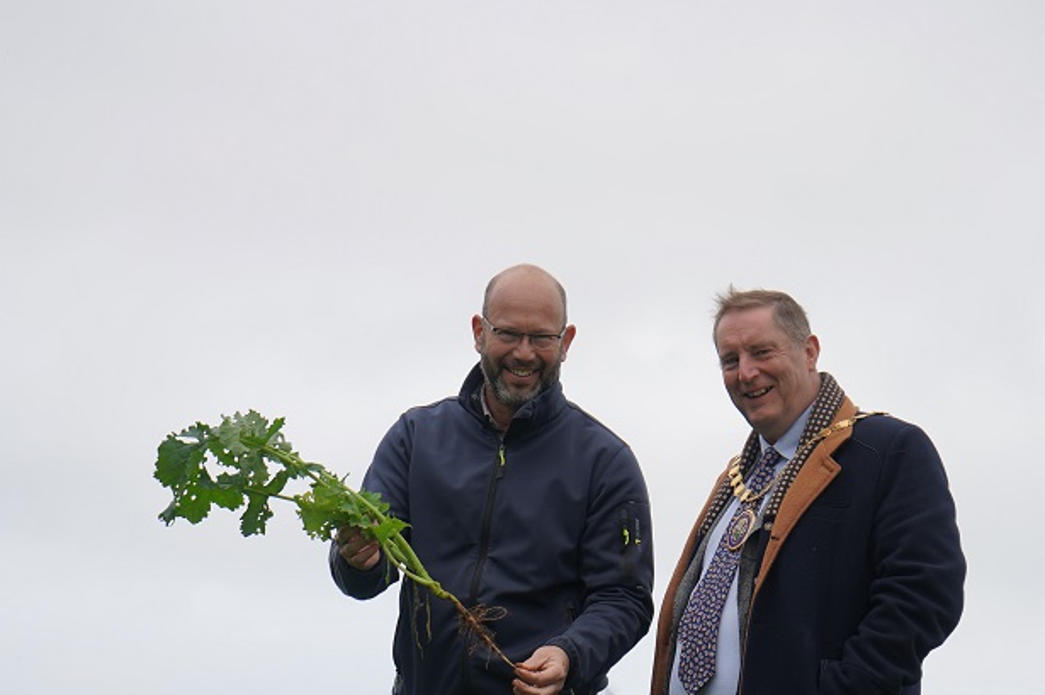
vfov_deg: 12.5
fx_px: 3161
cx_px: 617
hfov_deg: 18.8
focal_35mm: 109
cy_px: 562
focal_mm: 67
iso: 100
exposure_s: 1/200
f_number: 5.6
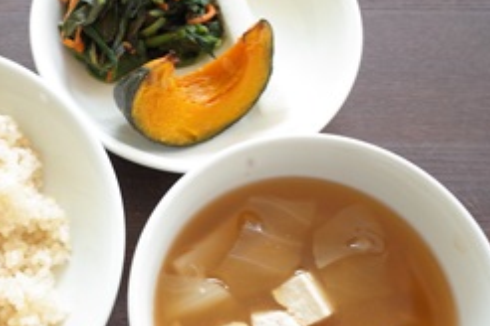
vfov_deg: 24.2
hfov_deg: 34.6
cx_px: 100
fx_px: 762
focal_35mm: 56
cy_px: 193
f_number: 4.5
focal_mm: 18.3
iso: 800
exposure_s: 1/25
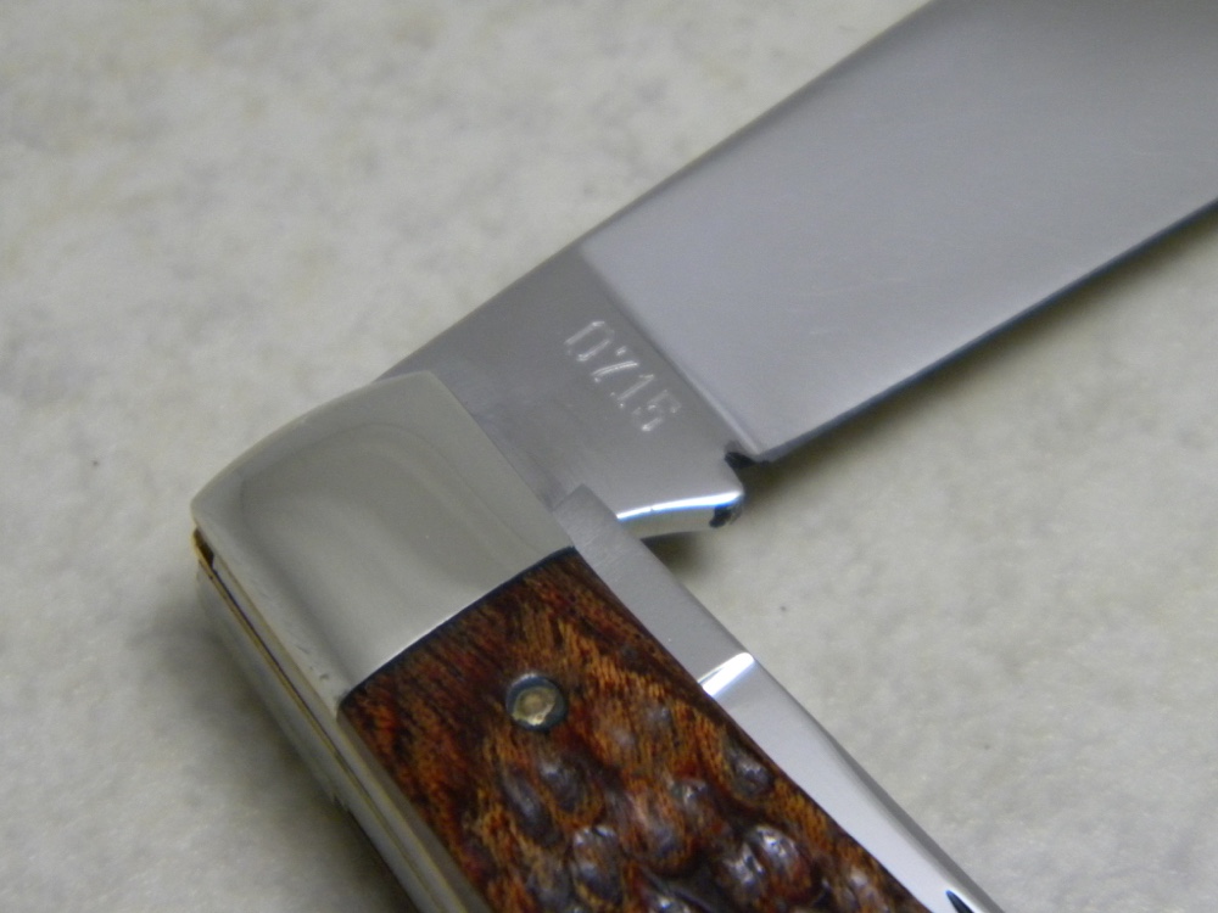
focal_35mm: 183
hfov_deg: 10.8
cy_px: 456
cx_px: 609
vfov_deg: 8.1
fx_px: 6439
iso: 400
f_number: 5.2
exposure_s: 1/19.5
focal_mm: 33.1
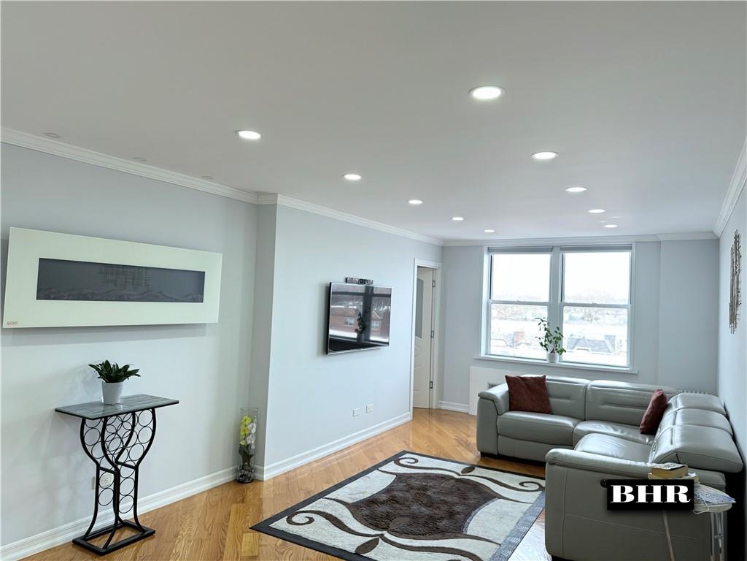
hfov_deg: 71.6
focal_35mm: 24
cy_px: 280
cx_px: 374
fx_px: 518
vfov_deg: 56.8
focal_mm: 6.76
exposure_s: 1/121
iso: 200
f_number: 1.78
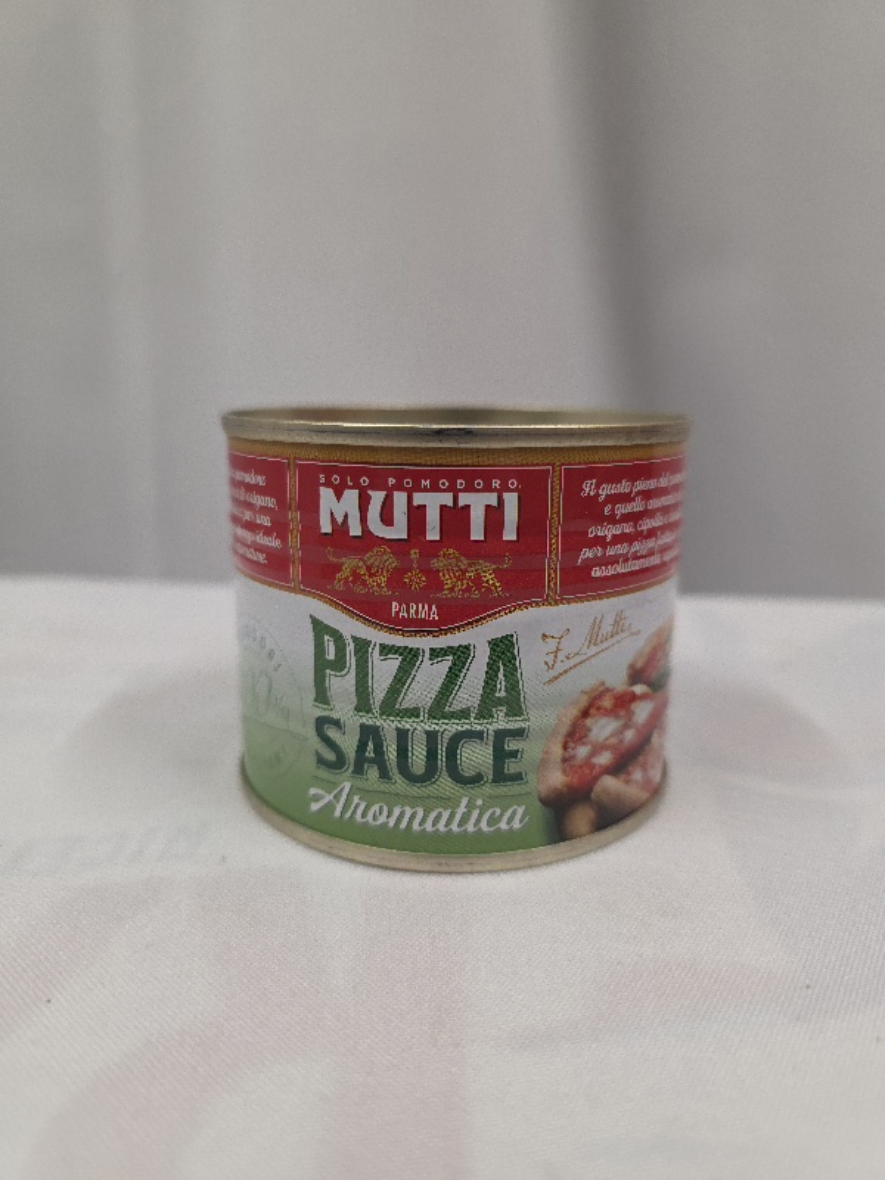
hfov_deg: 58.9
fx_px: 784
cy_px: 590
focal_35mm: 23
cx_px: 442
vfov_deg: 73.9
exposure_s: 1/101
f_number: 1.7
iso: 320
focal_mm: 6.3
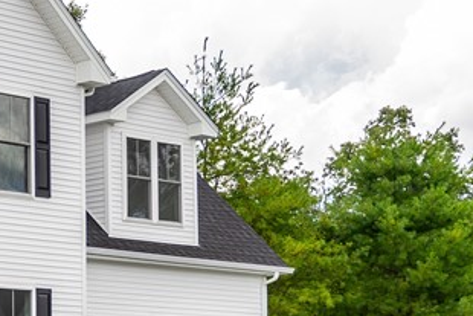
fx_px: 1380
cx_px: -270
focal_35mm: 105
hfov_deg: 17.2
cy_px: 211
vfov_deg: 13.0
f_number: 6.3
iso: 100
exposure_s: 1/100
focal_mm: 30
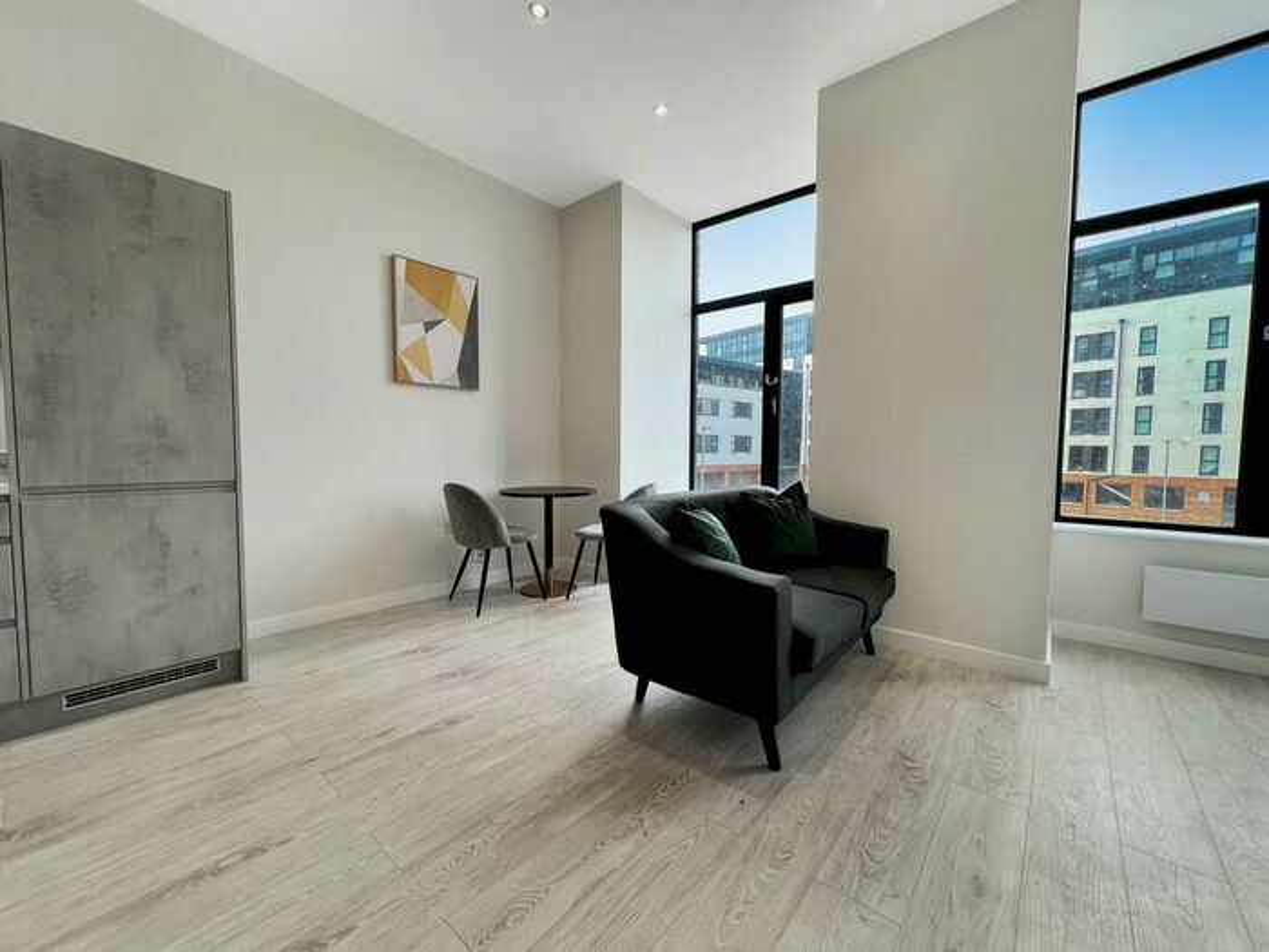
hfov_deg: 106.2
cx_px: 634
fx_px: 477
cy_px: 476
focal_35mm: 13
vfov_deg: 89.9
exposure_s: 1/100
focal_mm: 1.57
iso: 32
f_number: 1.8
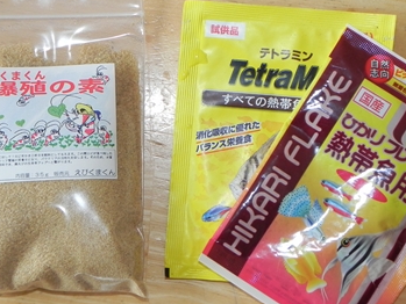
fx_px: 974
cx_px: 171
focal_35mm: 83
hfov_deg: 23.5
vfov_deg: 17.8
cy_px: 144
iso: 200
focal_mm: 10.3
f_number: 3.5
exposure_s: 1/30
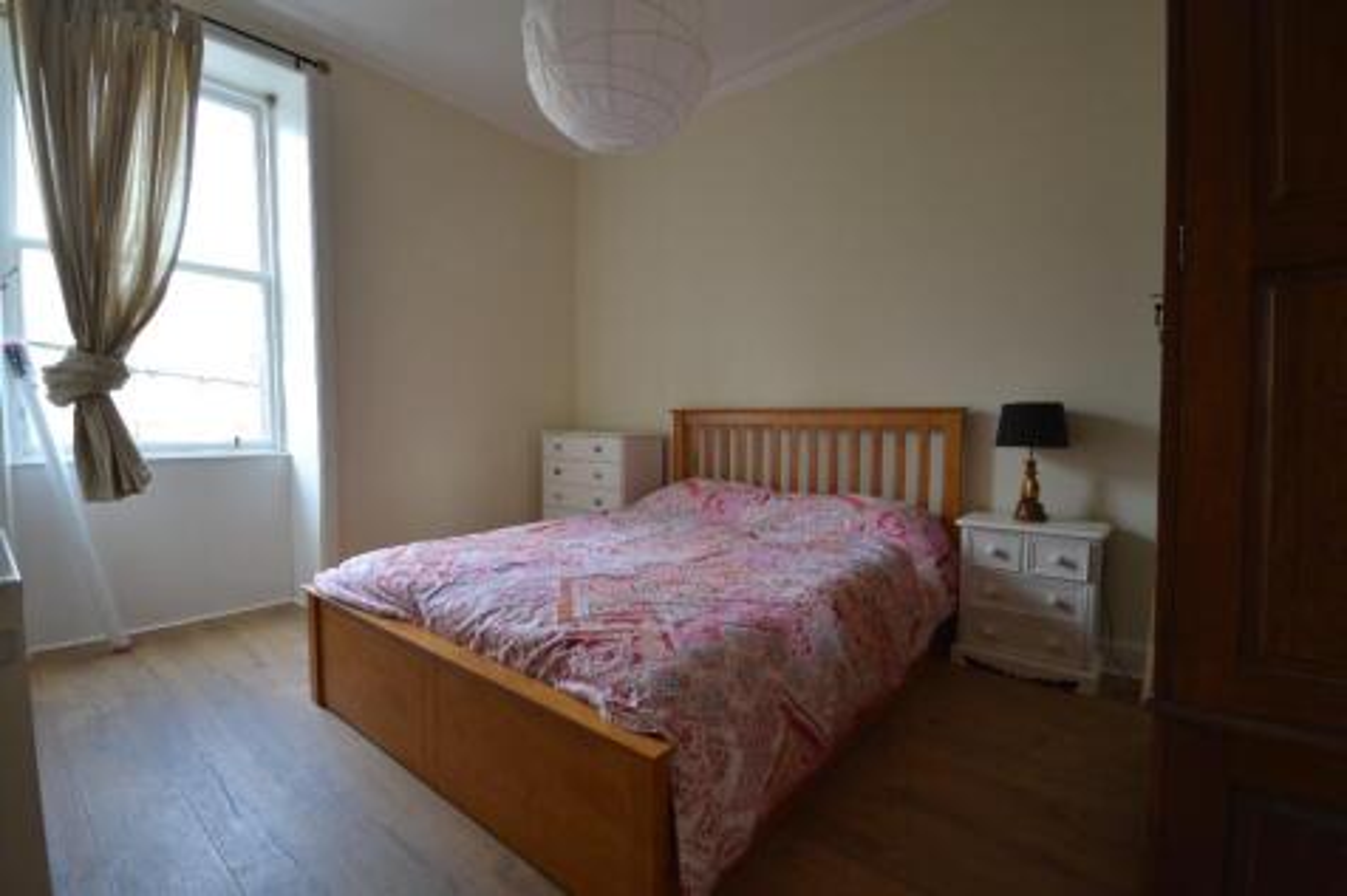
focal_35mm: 15
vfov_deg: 77.3
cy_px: 448
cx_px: 674
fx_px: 561
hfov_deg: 100.4
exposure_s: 1/80
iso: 400
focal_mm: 10
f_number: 4.5
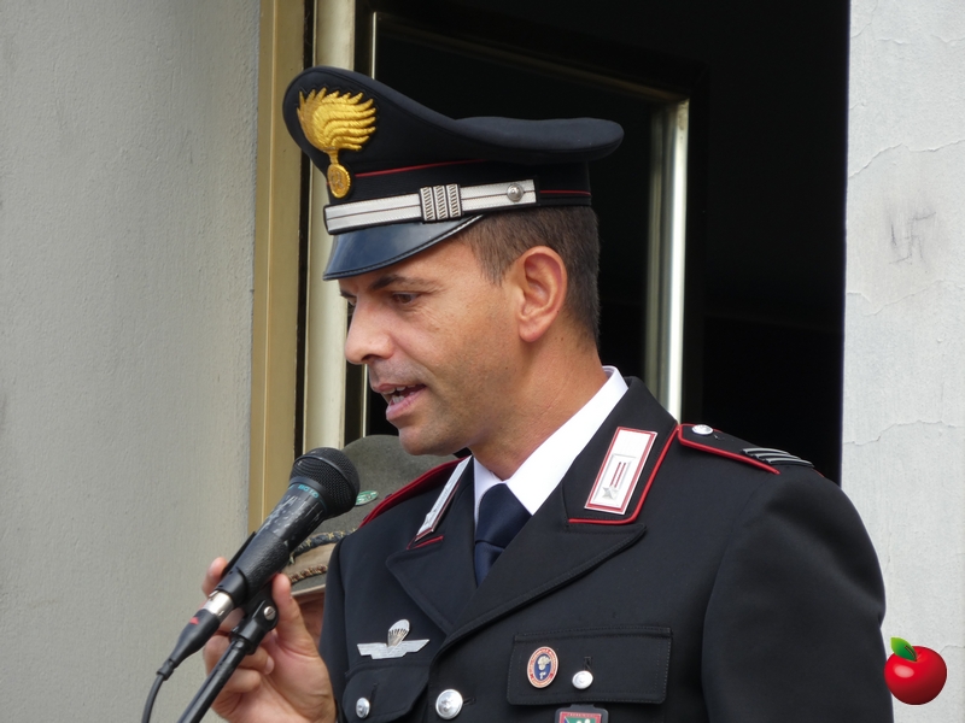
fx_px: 18427
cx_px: 482
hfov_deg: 3.0
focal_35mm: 661
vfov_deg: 2.3
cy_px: 362
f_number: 5.6
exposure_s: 1/125
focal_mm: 118.5
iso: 80
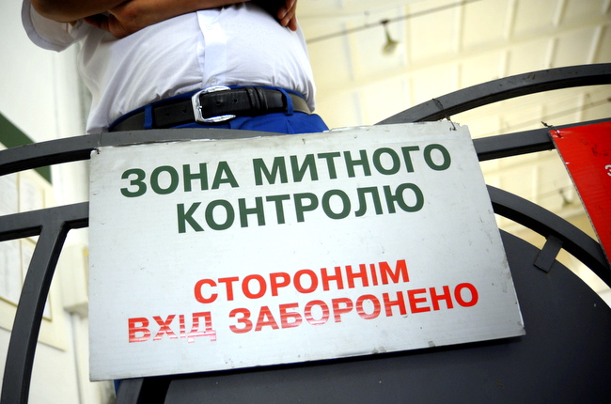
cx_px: 306
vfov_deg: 37.7
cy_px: 202
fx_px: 593
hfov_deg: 54.5
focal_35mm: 35
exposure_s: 1/320
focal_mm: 35
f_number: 4
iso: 1250
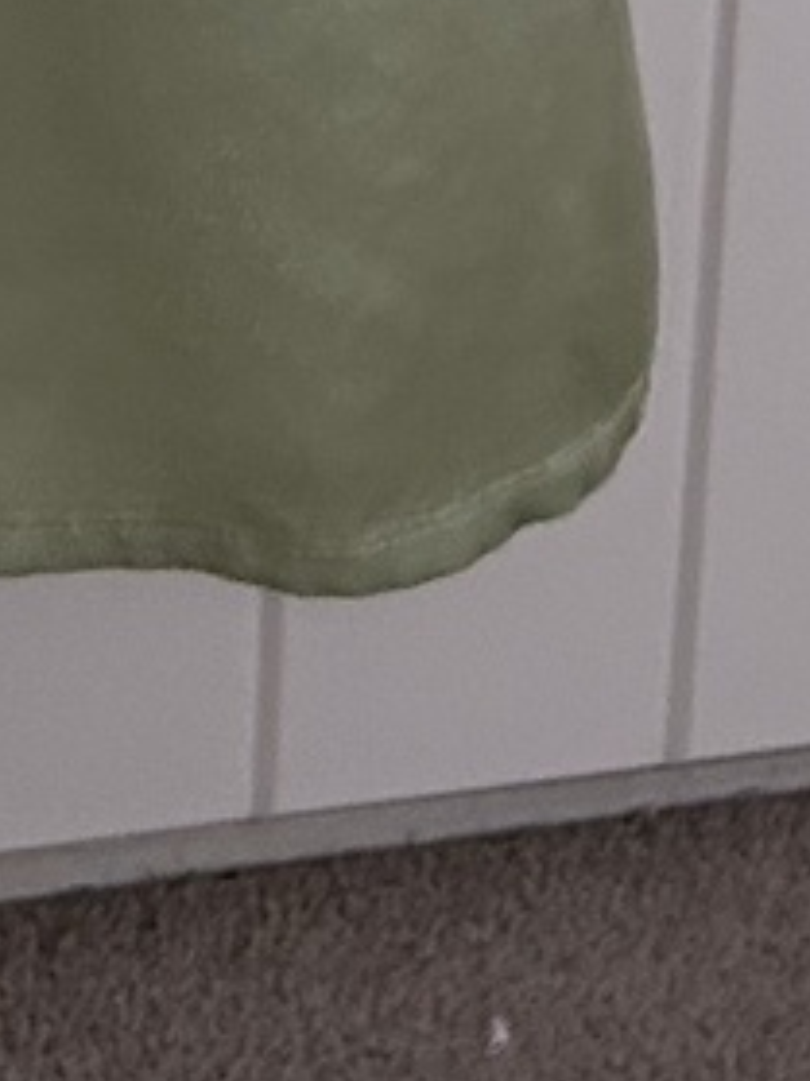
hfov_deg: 9.4
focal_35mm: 149
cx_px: -732
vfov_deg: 10.3
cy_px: -1968
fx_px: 4652
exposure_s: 1/82
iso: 125
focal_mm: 5.7
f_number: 1.5
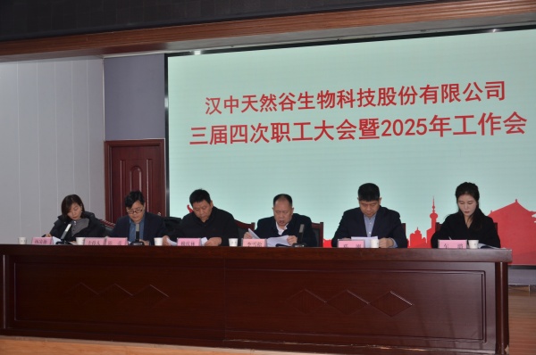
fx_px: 714
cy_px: 178
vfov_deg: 28.0
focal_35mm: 48
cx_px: 268
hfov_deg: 41.2
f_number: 4.2
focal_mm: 32
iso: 200
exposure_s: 1/125
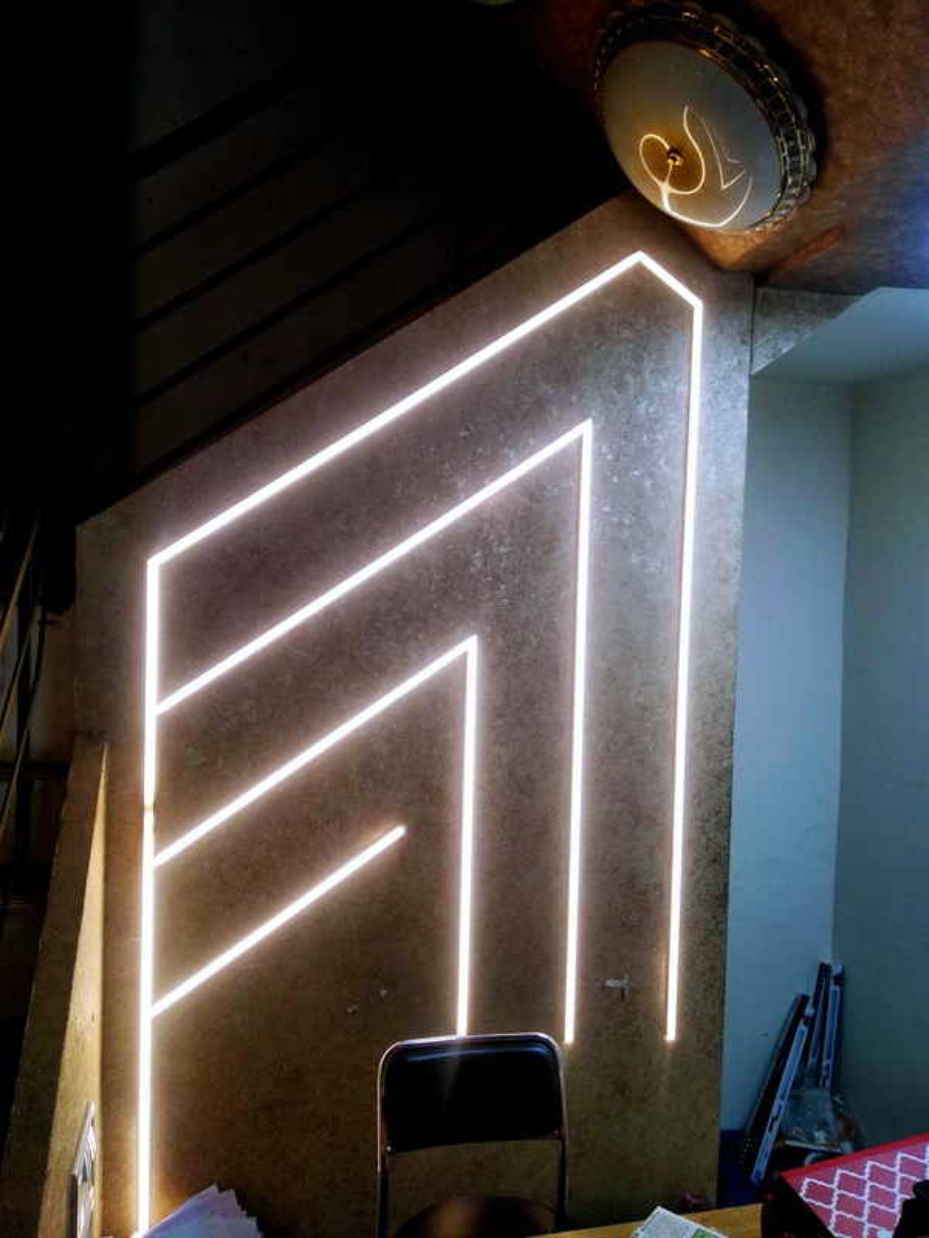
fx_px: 930
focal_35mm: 26
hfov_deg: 53.1
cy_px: 619
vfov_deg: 67.3
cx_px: 464
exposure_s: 1/50
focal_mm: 3.81
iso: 250
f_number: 2.2
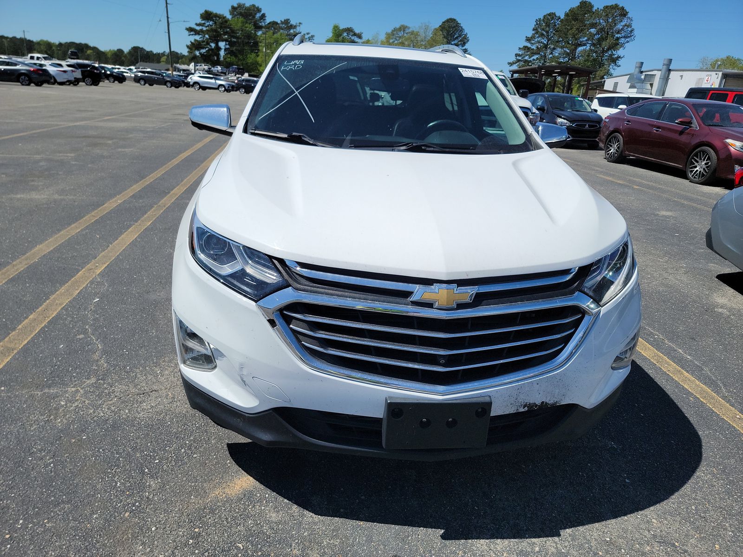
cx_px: 372
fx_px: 515
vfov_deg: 56.8
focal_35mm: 24
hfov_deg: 71.6
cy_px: 278
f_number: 1.8
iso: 50
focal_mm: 6.7
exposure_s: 1/1508
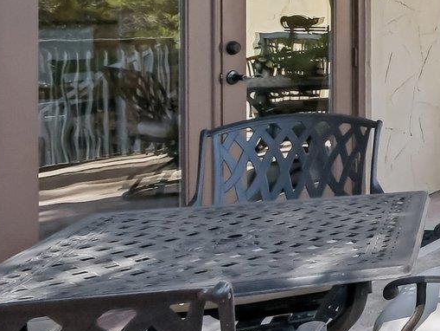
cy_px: -23
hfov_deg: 19.3
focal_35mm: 58
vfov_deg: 23.8
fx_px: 737
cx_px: 876
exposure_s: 1/320
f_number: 8
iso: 400
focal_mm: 10
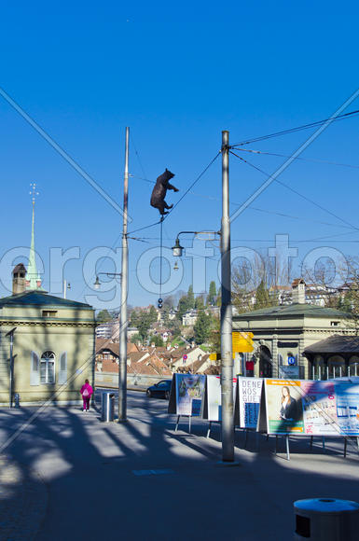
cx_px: 180
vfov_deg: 37.9
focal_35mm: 52
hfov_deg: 25.7
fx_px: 788
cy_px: 270
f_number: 4.8
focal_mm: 35
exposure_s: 1/1500
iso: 100
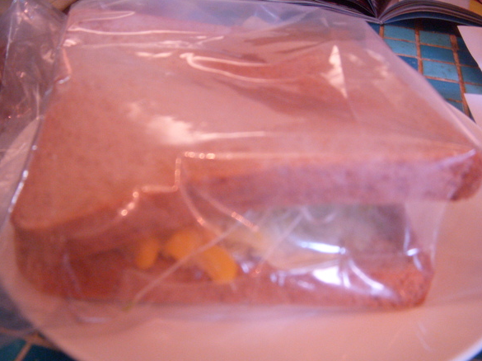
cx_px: 244
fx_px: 543
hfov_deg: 47.9
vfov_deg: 36.8
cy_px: 183
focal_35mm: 39
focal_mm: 6.3
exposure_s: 1/20
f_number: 3.3
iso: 400
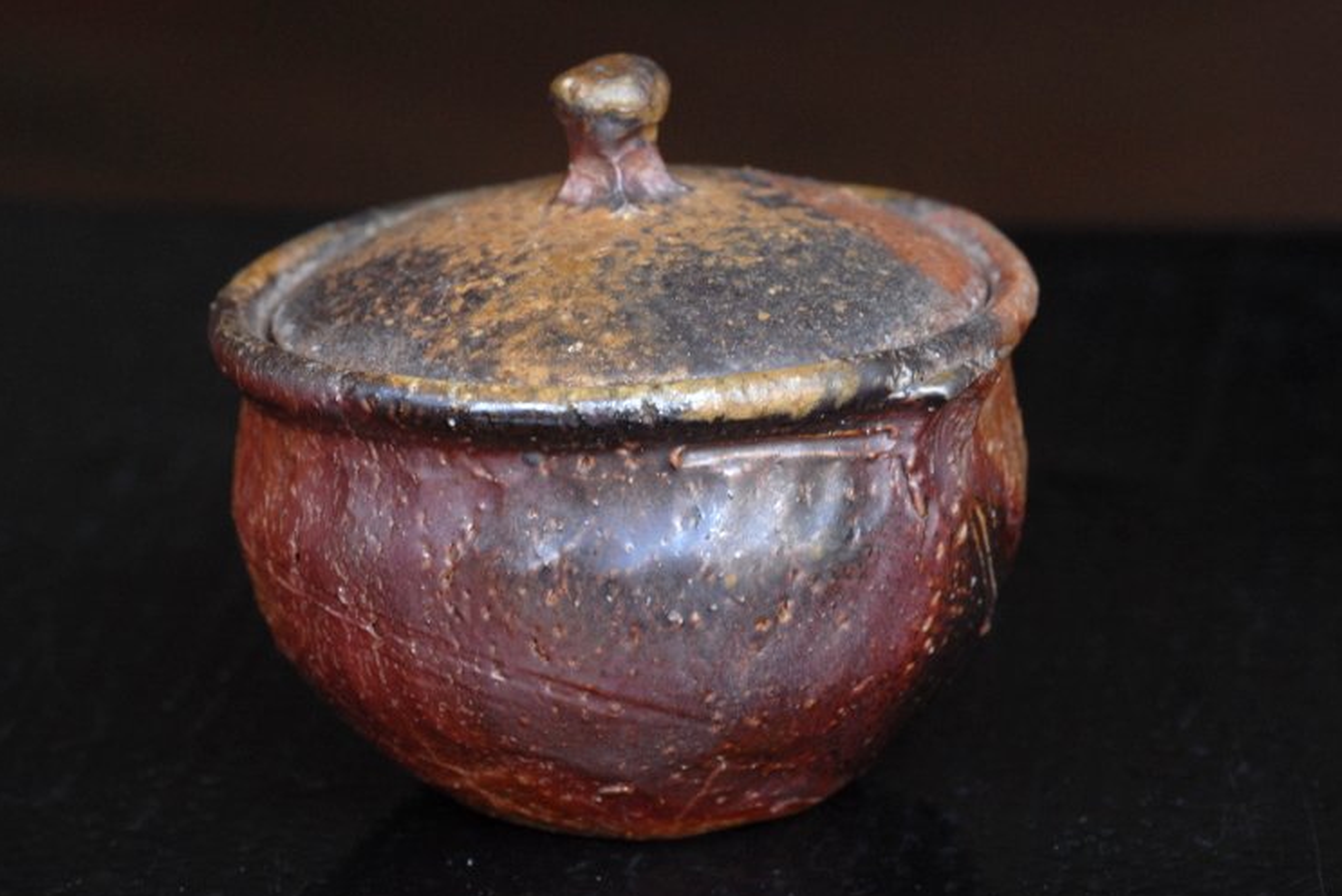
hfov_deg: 11.4
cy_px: 425
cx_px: 671
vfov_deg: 7.6
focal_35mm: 181
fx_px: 6734
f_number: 10
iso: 400
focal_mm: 105
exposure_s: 1/60
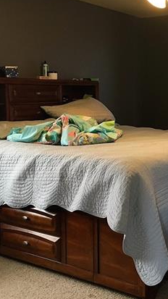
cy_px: 142
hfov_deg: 23.3
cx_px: 172
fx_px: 388
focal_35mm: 49
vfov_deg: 42.1
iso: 125
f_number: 2.2
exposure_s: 1/30
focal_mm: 4.15
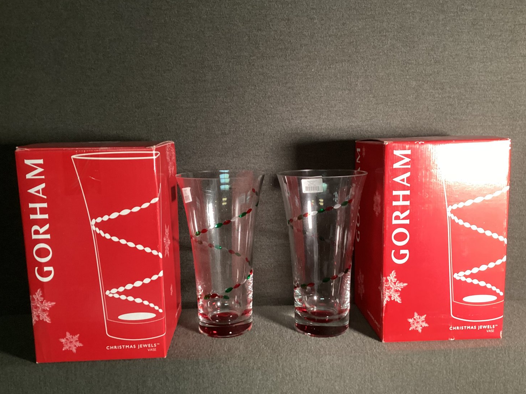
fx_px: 486
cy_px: 200
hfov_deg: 56.8
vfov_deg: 44.1
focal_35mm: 32
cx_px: 269
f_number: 2.4
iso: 320
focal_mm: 3.3
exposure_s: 1/40
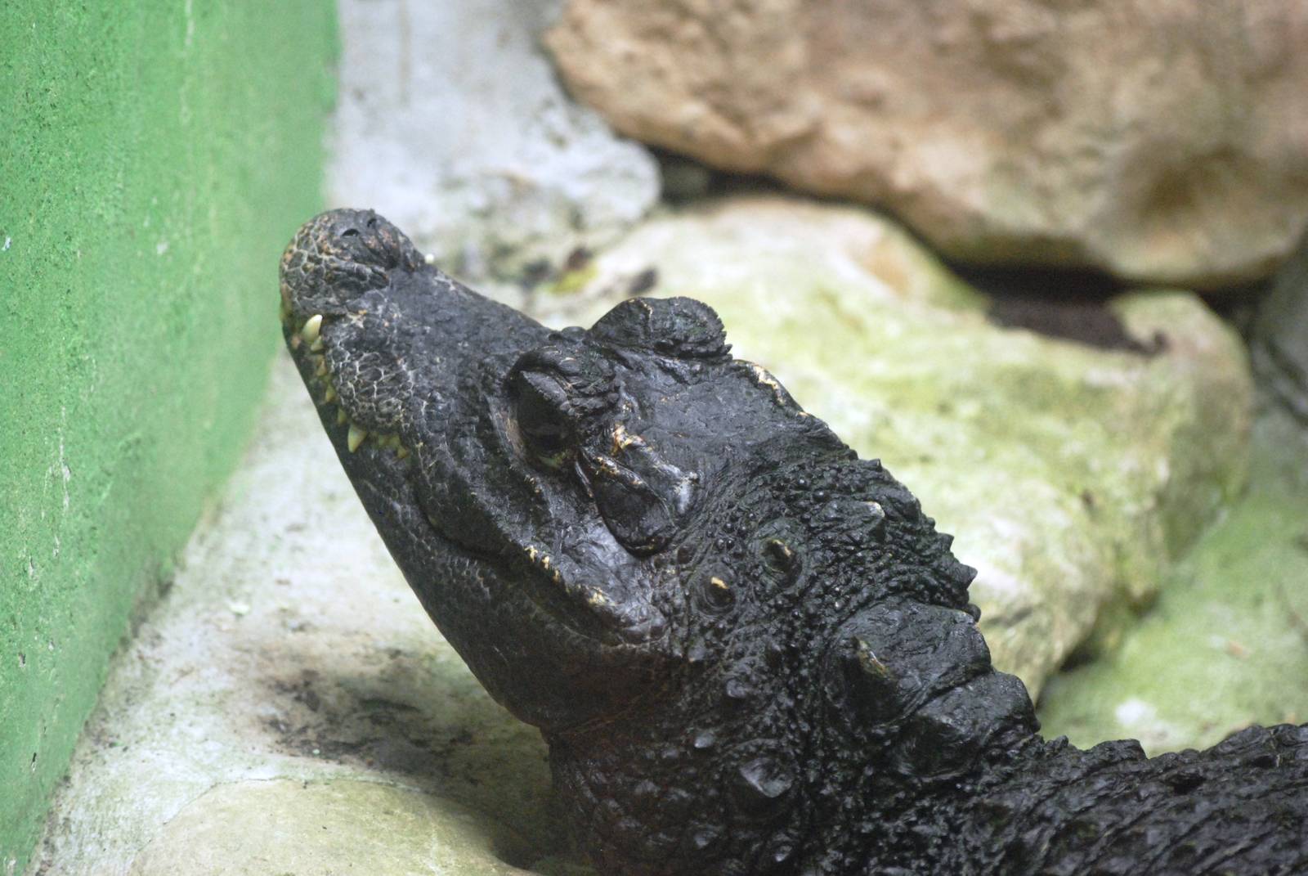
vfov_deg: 6.1
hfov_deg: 9.1
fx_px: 8185
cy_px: 438
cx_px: 654
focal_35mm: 225
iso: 1600
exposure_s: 1/160
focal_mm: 150
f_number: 4.5
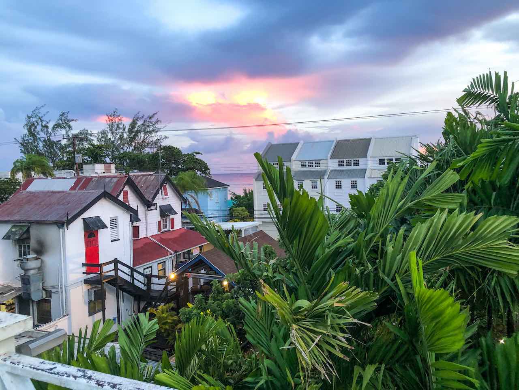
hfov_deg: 63.4
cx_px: 260
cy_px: 195
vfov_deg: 49.7
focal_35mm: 28
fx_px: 420
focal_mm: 3.99
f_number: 1.8
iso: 64
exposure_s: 1/17
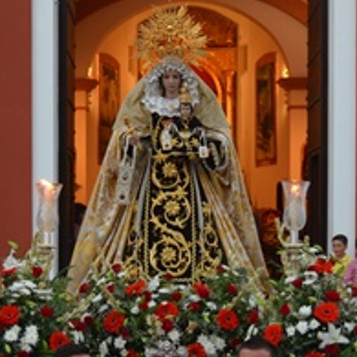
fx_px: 1097
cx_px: 139
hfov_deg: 18.5
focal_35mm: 94
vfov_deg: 18.4
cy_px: 240
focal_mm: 32
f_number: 4.5
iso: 1000
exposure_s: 1/60
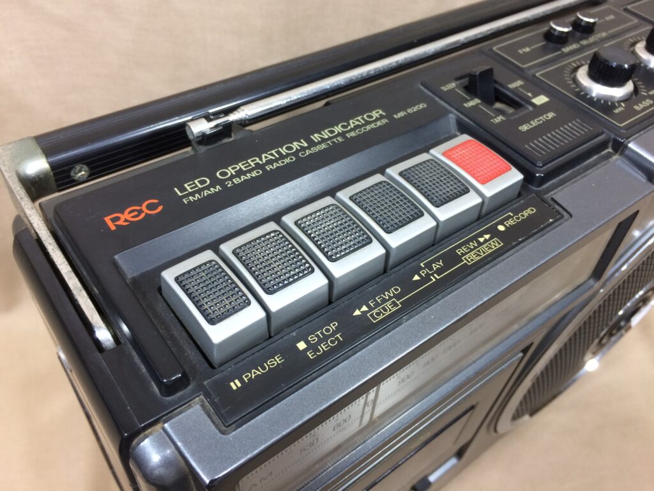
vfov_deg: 48.2
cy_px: 246
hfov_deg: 61.7
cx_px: 327
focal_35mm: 29
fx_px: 548
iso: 64
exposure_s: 1/30
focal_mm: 4.15
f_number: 2.2
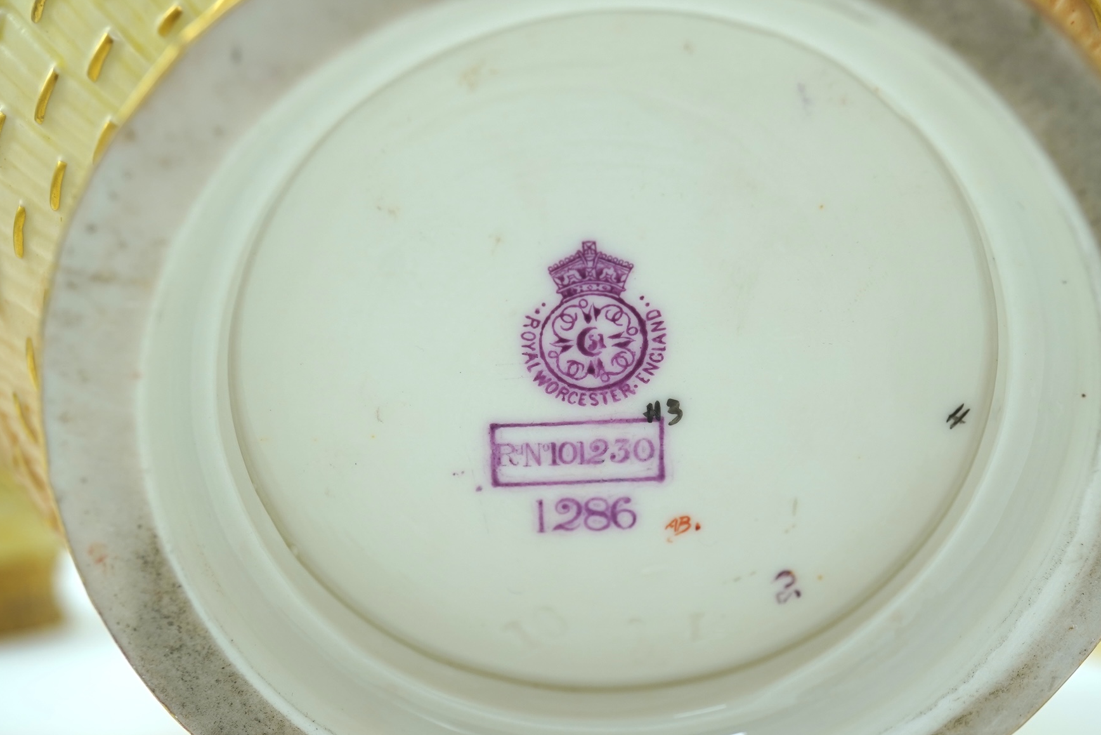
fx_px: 1560
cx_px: 607
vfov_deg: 26.5
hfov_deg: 38.8
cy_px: 409
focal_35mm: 51
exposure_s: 1/50
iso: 250
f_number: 9
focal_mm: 30
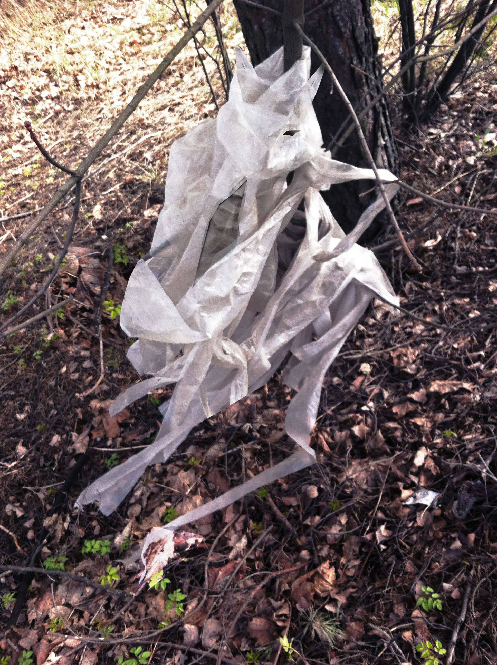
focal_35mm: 35
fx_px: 672
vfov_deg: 52.7
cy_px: 332
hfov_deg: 40.6
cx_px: 248
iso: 80
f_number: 2.8
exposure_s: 1/129
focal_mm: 3.85
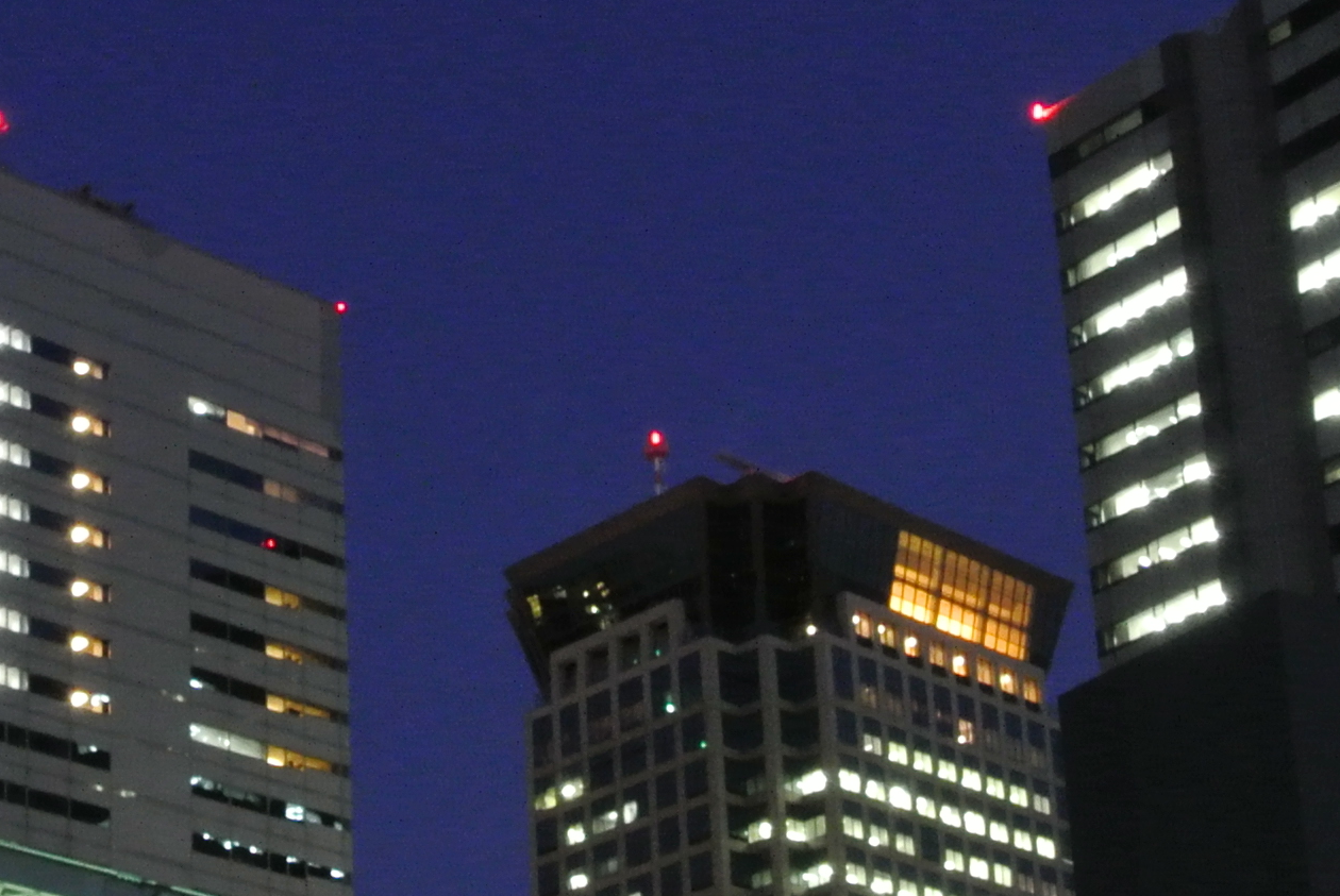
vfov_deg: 15.8
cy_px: 1084
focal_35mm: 83
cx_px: 368
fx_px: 3093
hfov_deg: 24.2
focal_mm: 10
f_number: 8
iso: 800
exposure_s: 1.3
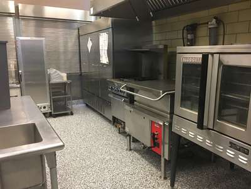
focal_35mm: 29
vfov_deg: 48.2
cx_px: 126
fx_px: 210
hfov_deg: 61.7
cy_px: 94
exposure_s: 1/15
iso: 100
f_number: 2.2
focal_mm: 4.15
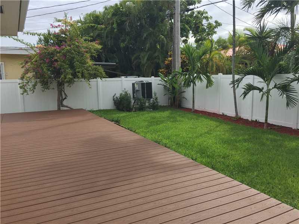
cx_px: 150
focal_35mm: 29
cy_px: 112
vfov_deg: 48.2
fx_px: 250
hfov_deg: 61.7
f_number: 2.2
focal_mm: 4.15
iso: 32
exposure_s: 1/1130
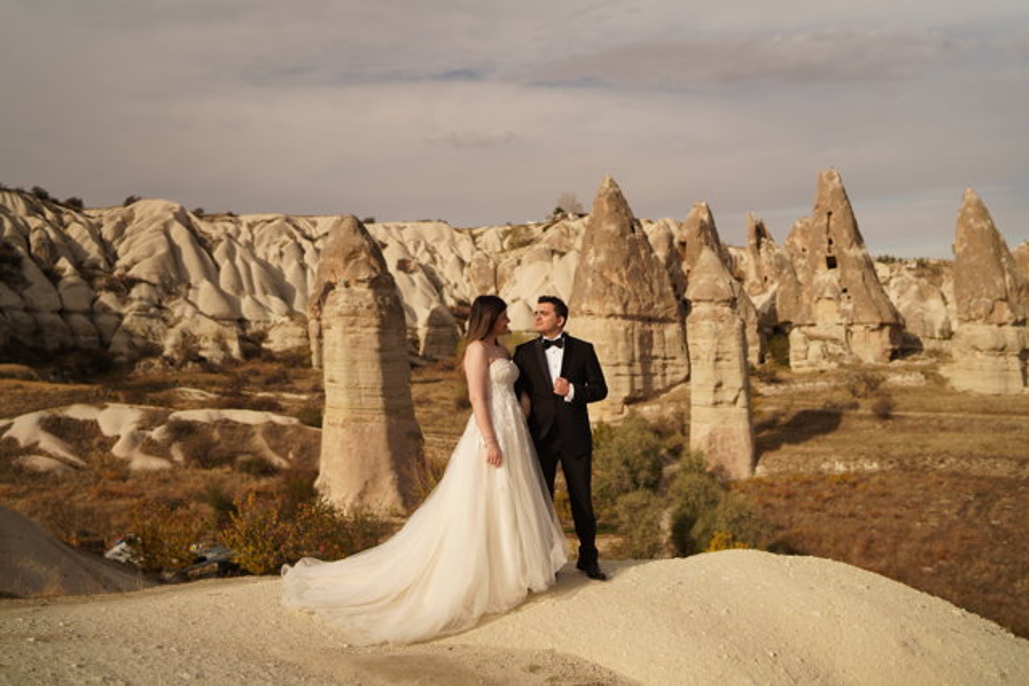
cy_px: 343
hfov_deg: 54.4
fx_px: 1001
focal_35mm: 35
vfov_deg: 37.9
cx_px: 514
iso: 160
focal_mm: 35
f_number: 2.5
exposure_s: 1/6400
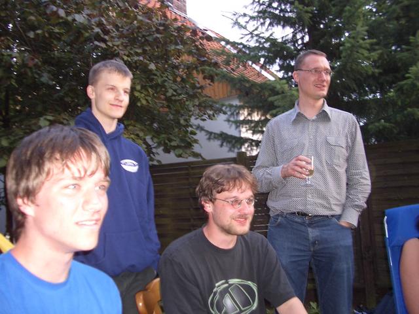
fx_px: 424
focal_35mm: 35
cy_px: 157
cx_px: 210
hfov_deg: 52.6
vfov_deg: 40.7
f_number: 2.6
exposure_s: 1/40
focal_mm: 5.8
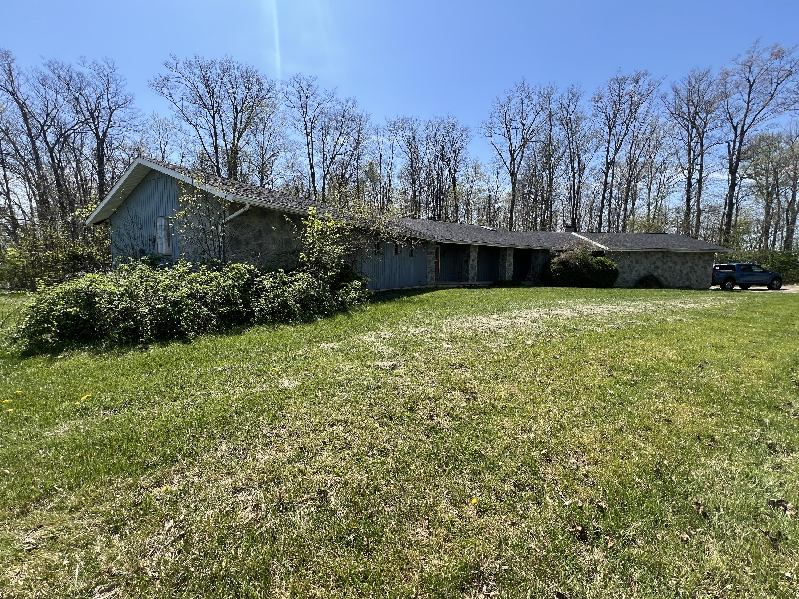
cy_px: 300
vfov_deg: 89.9
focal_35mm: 13
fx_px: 300
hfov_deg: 106.2
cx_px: 400
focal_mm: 1.57
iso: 32
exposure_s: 1/911
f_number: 1.8
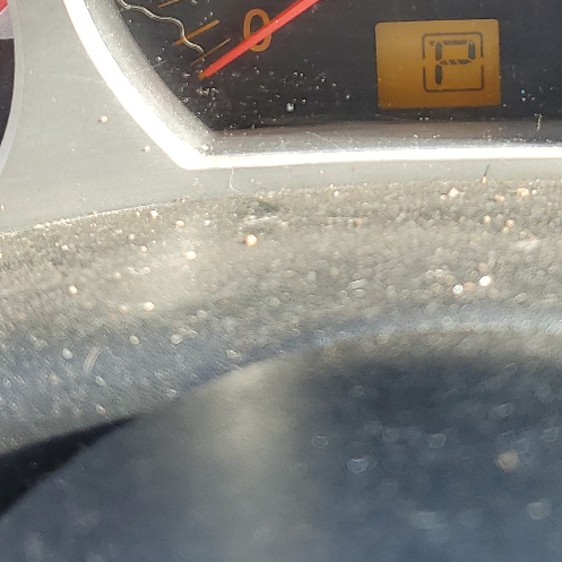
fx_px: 1359
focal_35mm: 74
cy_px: 26
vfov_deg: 22.6
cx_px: 391
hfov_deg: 23.2
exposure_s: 1/256
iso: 50
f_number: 1.5
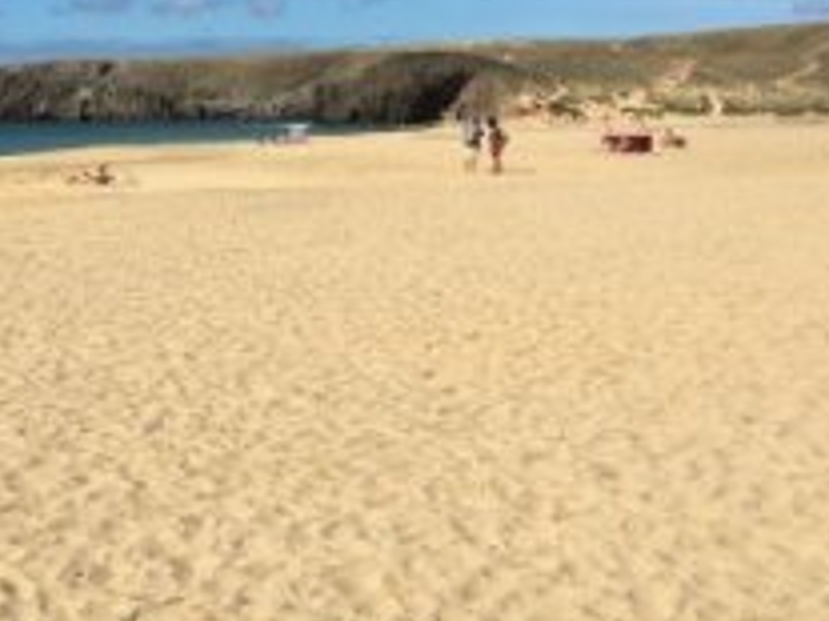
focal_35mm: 56
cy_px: 184
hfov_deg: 33.7
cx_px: 216
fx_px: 1340
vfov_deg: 25.9
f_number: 2.2
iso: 25
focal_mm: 4.15
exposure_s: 1/3344
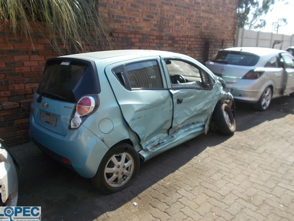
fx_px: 229
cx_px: 146
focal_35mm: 27
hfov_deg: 65.3
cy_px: 114
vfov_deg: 51.3
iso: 80
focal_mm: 4.6
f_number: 3.2
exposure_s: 1/400
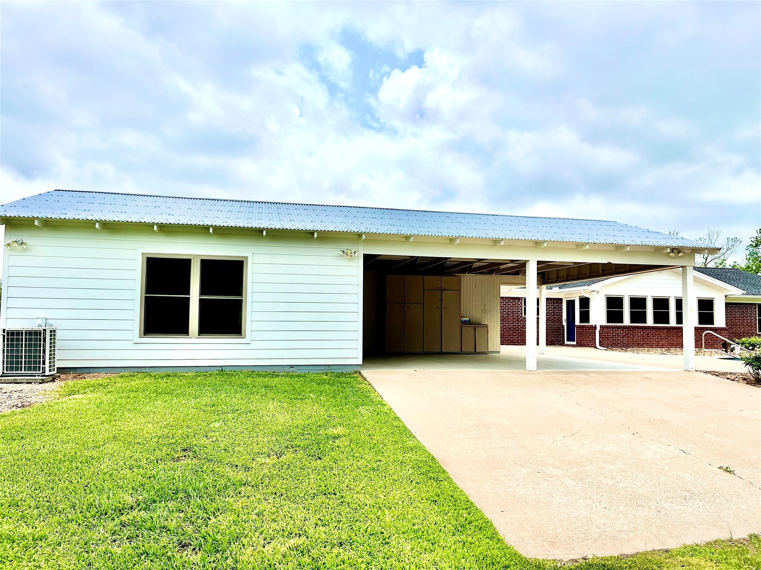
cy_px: 285
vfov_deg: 53.1
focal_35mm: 26
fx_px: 572
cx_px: 380
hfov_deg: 67.3
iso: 50
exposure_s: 1/5848
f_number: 1.6
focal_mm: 5.1
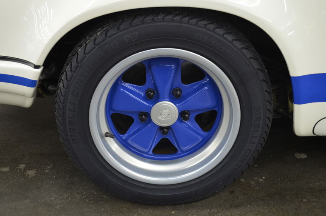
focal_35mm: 45
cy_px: 108
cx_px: 163
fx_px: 406
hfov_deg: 43.7
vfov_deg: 29.7
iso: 800
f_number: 4.5
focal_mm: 30
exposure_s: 1/40
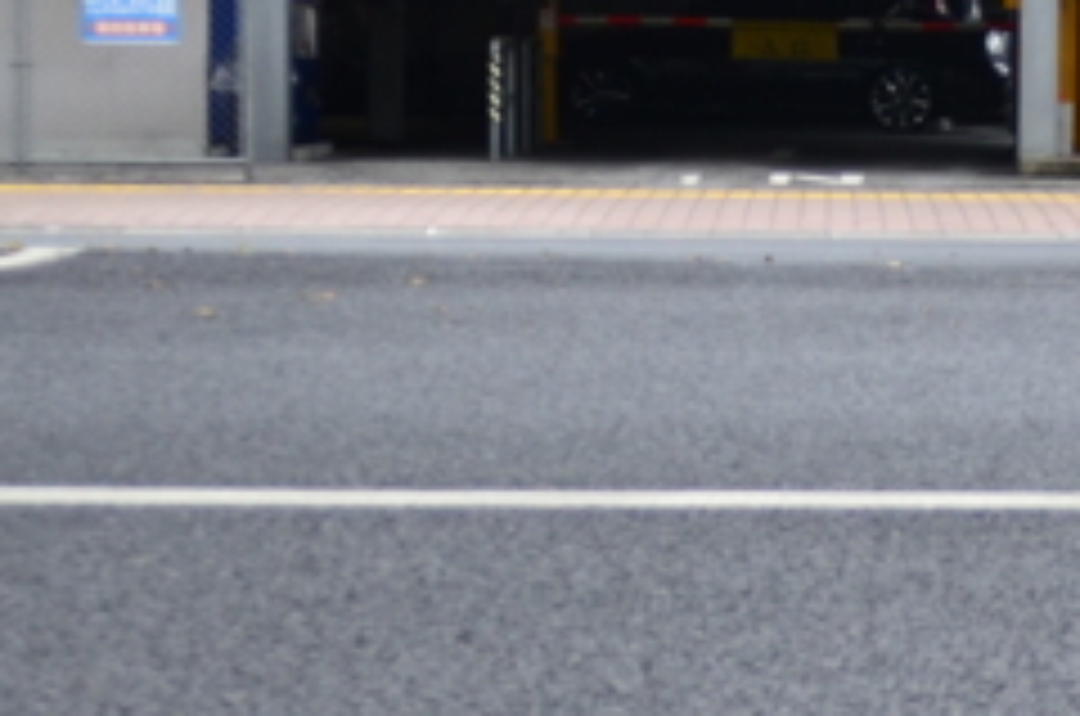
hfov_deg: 15.7
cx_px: 1112
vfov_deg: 10.7
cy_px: 369
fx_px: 3832
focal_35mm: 128
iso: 400
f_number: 2.8
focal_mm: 20
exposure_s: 1/125
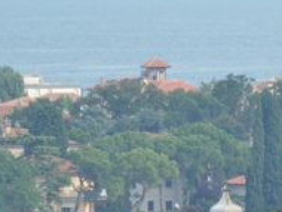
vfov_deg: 0.7
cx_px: 319
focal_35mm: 2117
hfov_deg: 0.9
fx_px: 17268
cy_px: 192
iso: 320
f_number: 5.6
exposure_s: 1/640
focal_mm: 400
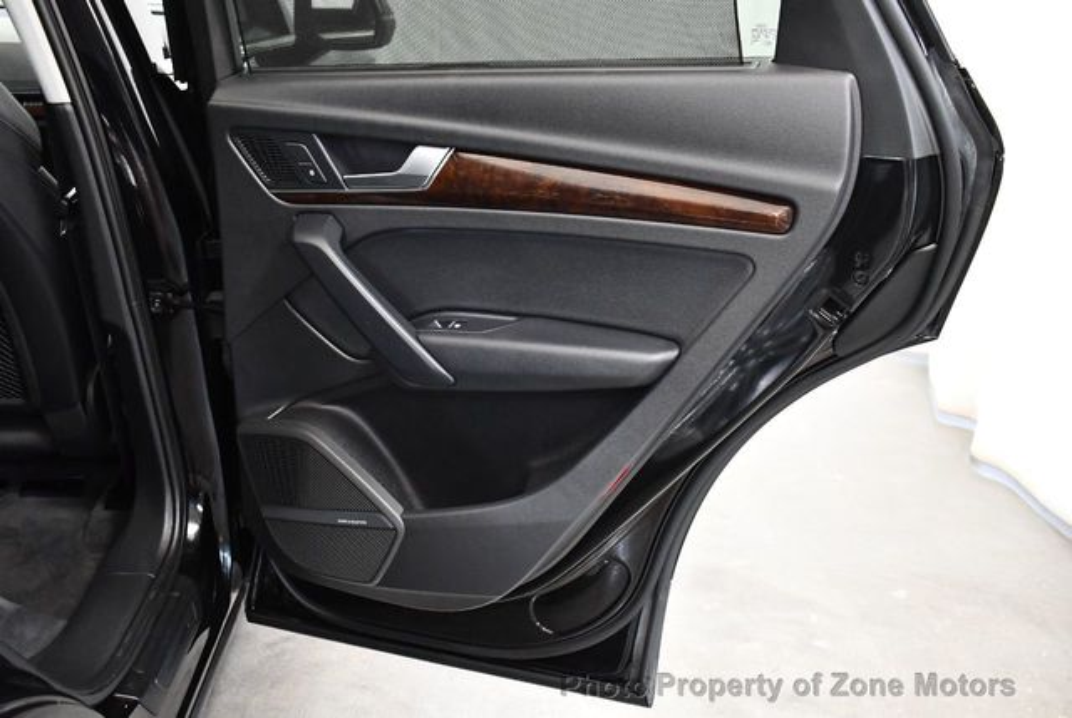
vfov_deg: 37.0
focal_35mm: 36
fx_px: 1074
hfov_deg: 53.1
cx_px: 536
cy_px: 359
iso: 3200
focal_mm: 18
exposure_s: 1/60
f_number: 3.5
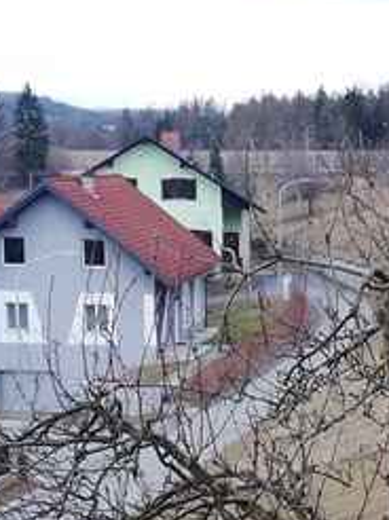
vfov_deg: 16.9
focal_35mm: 112
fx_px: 1681
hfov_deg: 13.1
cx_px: 342
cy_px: 613
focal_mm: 3.81
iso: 80
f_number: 2.2
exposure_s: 1/50
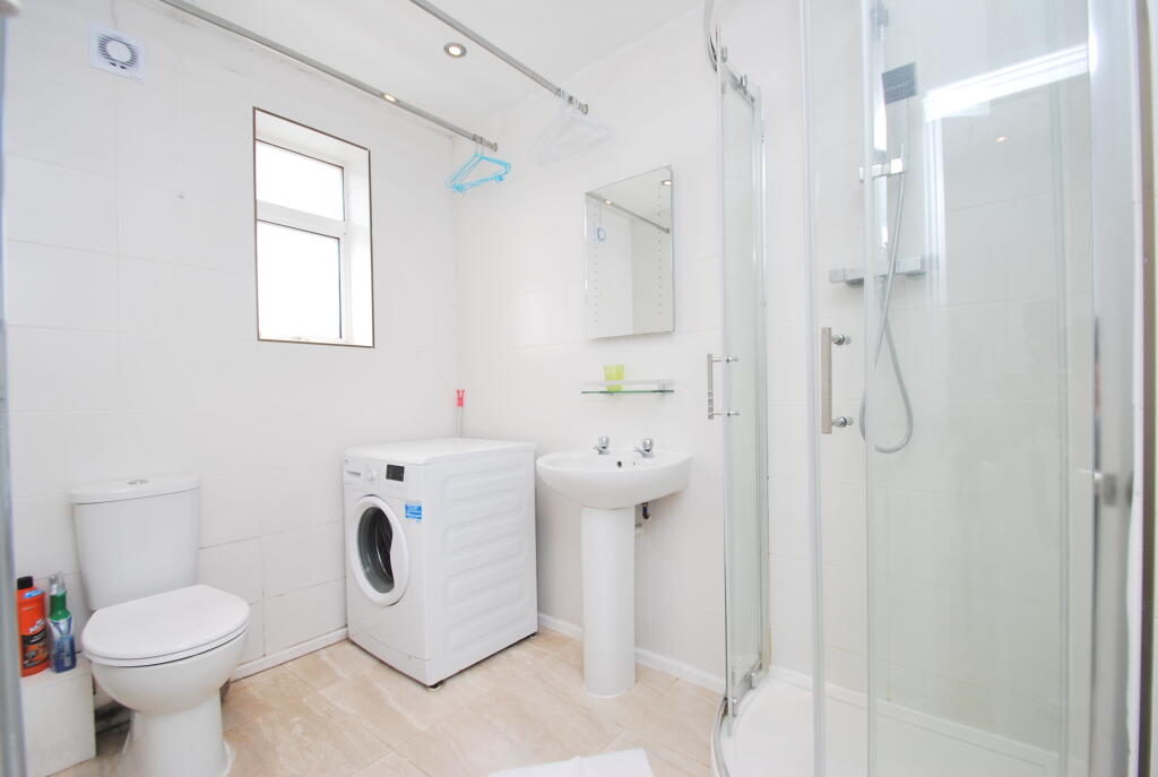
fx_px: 483
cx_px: 579
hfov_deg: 100.3
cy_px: 388
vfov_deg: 77.6
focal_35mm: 15
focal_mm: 10
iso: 200
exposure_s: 1/100
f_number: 5
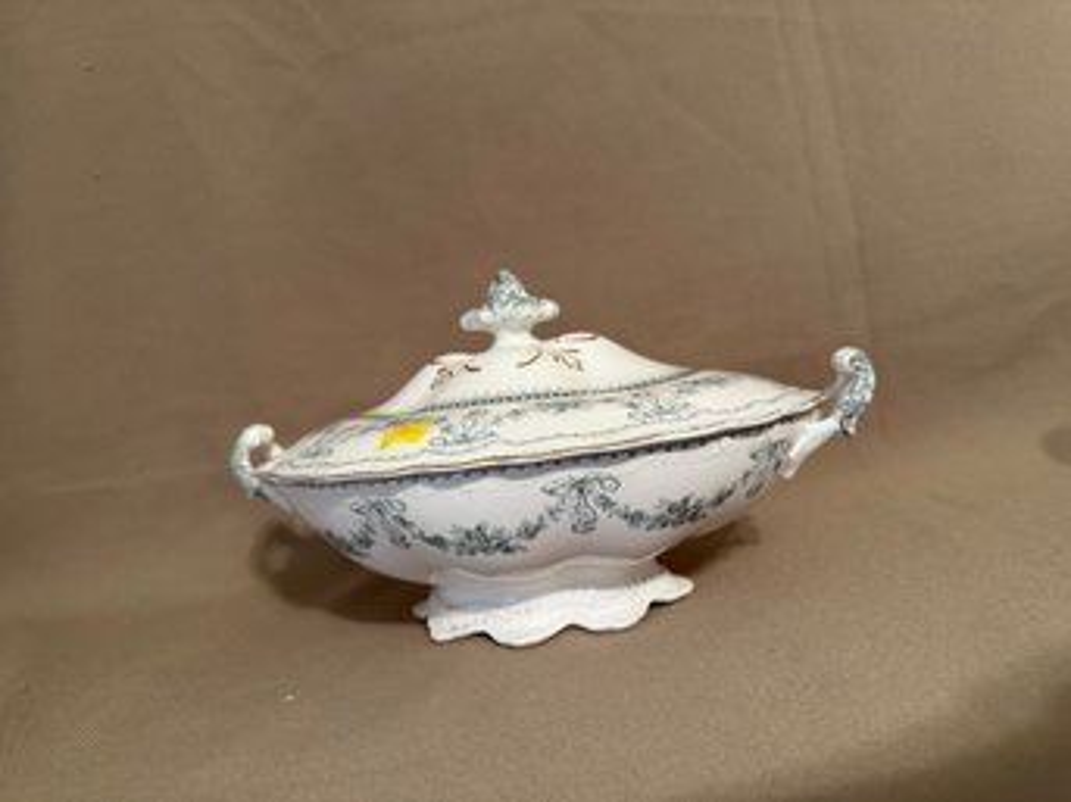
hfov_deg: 71.6
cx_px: 536
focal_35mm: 24
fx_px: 742
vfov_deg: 56.8
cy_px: 401
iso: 320
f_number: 1.78
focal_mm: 6.86
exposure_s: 1/60
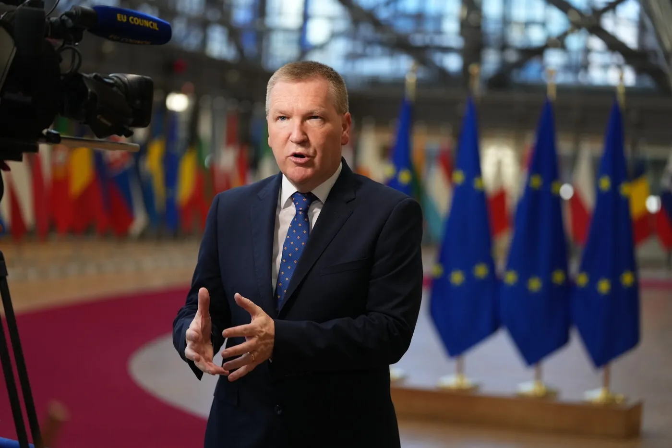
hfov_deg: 21.5
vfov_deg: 14.4
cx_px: 336
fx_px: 1773
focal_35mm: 95
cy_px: 224
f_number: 2.8
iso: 1600
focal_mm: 95
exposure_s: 1/160
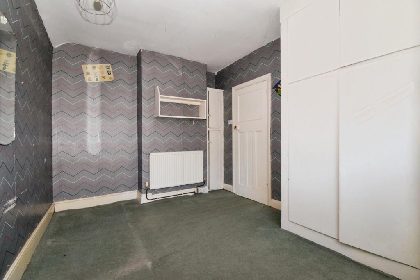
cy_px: 140
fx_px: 175
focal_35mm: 15
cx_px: 210
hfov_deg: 100.4
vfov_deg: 77.3
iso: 1000
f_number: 13
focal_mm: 10
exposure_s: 1/60
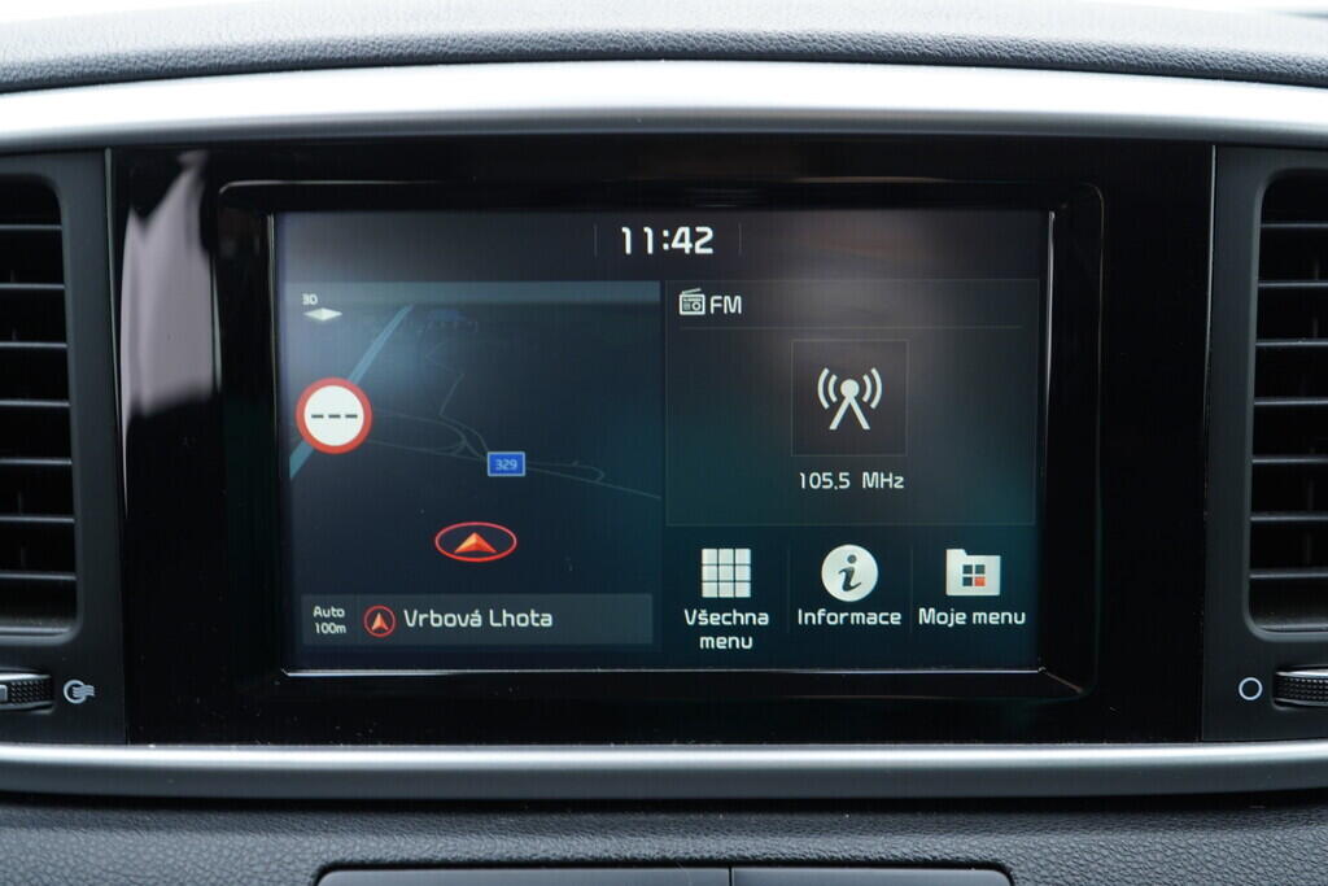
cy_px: 443
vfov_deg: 36.9
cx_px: 664
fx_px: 1328
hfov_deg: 53.1
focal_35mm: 36
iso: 250
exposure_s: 1/40
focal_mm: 24
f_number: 2.8
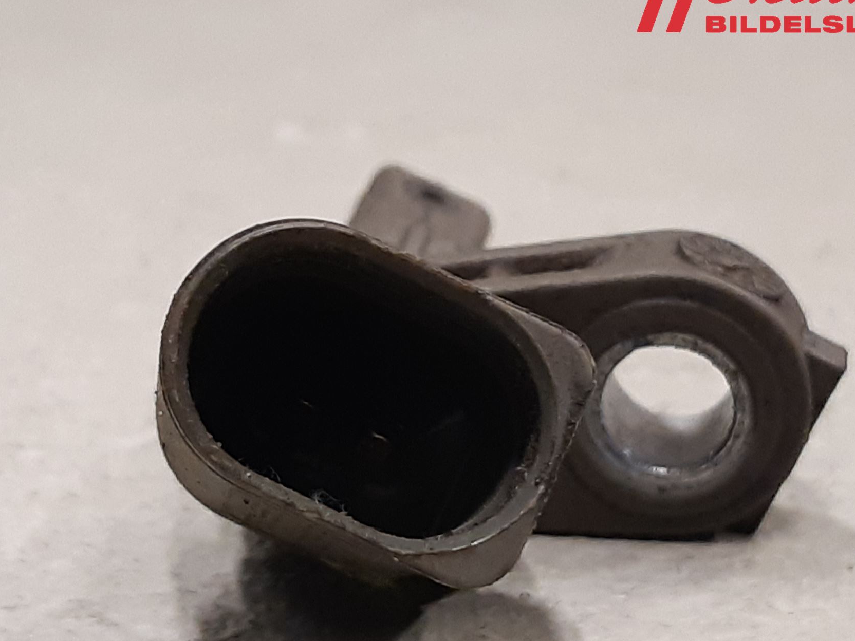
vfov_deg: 44.1
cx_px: 426
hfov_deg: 56.8
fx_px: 790
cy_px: 340
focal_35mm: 32
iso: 160
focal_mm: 3.93
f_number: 1.7
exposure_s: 1/50
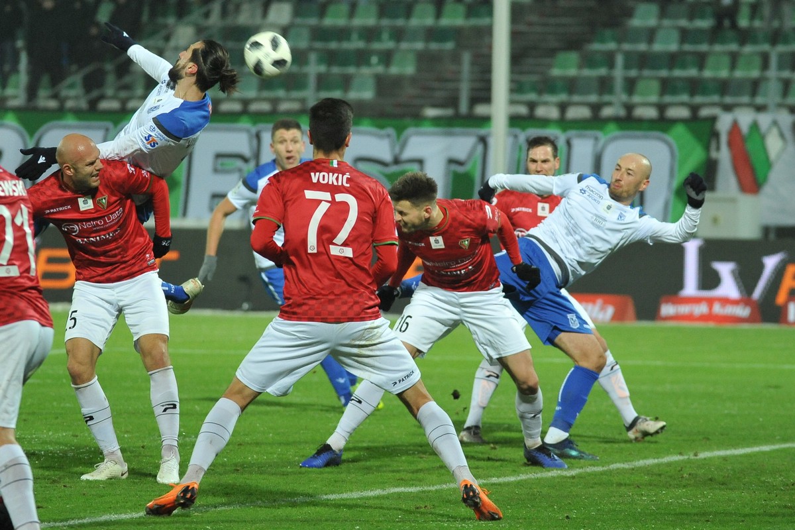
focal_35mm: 200
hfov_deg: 10.3
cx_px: 398
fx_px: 4416
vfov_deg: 6.9
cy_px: 265
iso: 3200
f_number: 4
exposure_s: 1/640
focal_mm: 200
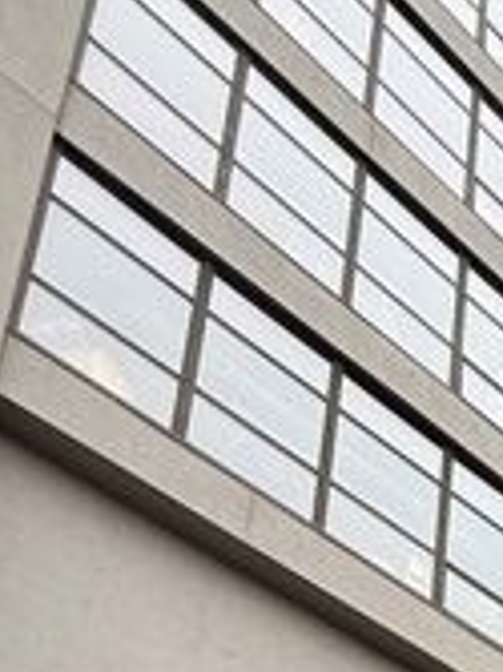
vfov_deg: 20.7
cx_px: 934
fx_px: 1086
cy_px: 1266
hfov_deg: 19.1
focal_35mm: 56
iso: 50
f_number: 2.2
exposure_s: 1/233
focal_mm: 2.22
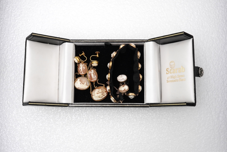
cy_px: 76
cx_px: 114
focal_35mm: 45
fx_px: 284
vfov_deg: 29.9
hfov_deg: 43.6
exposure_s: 1/100
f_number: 22
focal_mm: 30
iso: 500
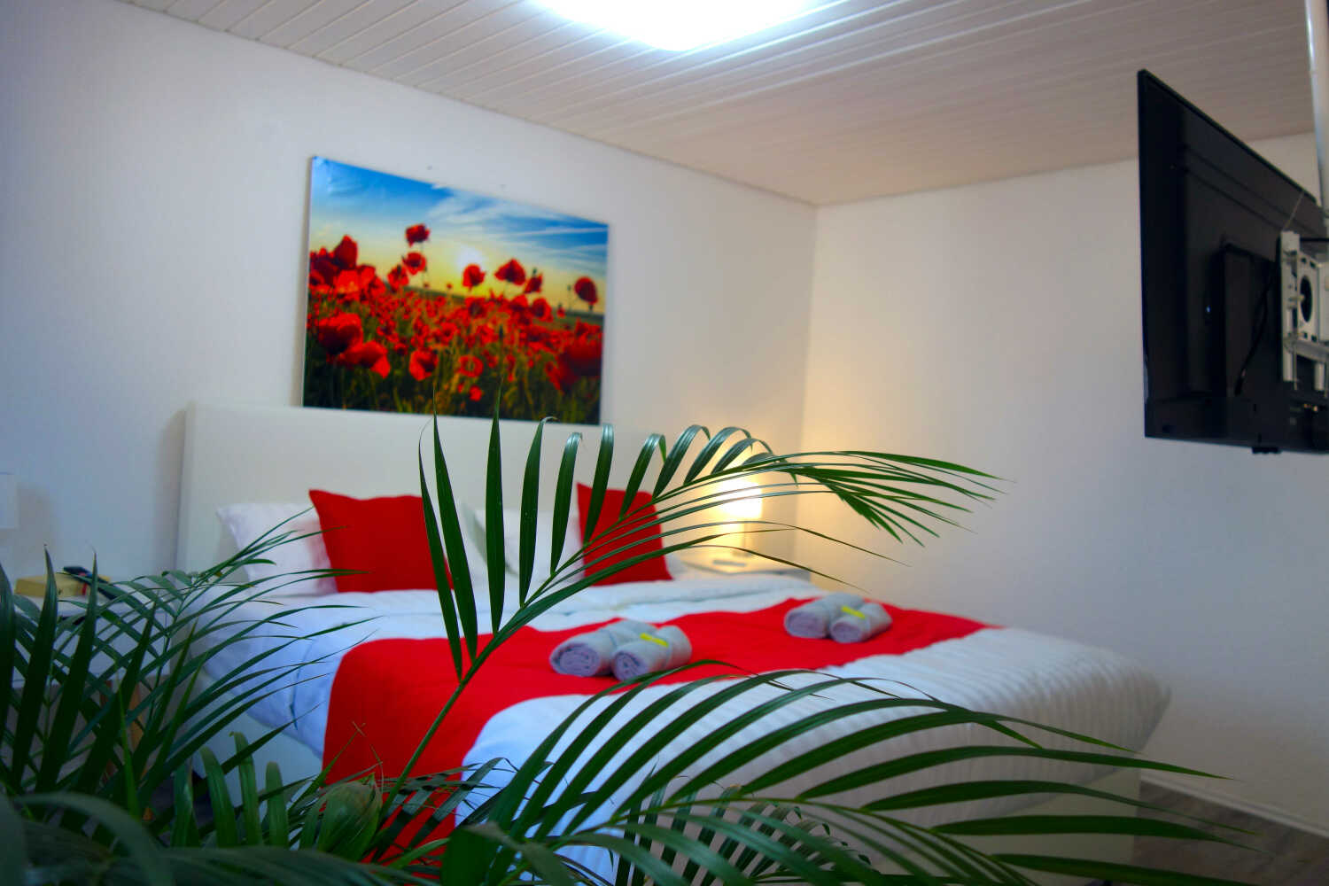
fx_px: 1034
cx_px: 664
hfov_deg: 65.5
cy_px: 443
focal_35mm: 28
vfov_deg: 46.4
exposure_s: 1/100
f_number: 2
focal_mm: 10.4
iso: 125
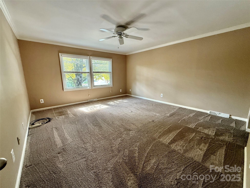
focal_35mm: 14
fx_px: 101
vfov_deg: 85.7
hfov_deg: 102.1
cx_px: 125
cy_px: 94
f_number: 2.2
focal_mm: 2.22
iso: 400
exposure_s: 1/120
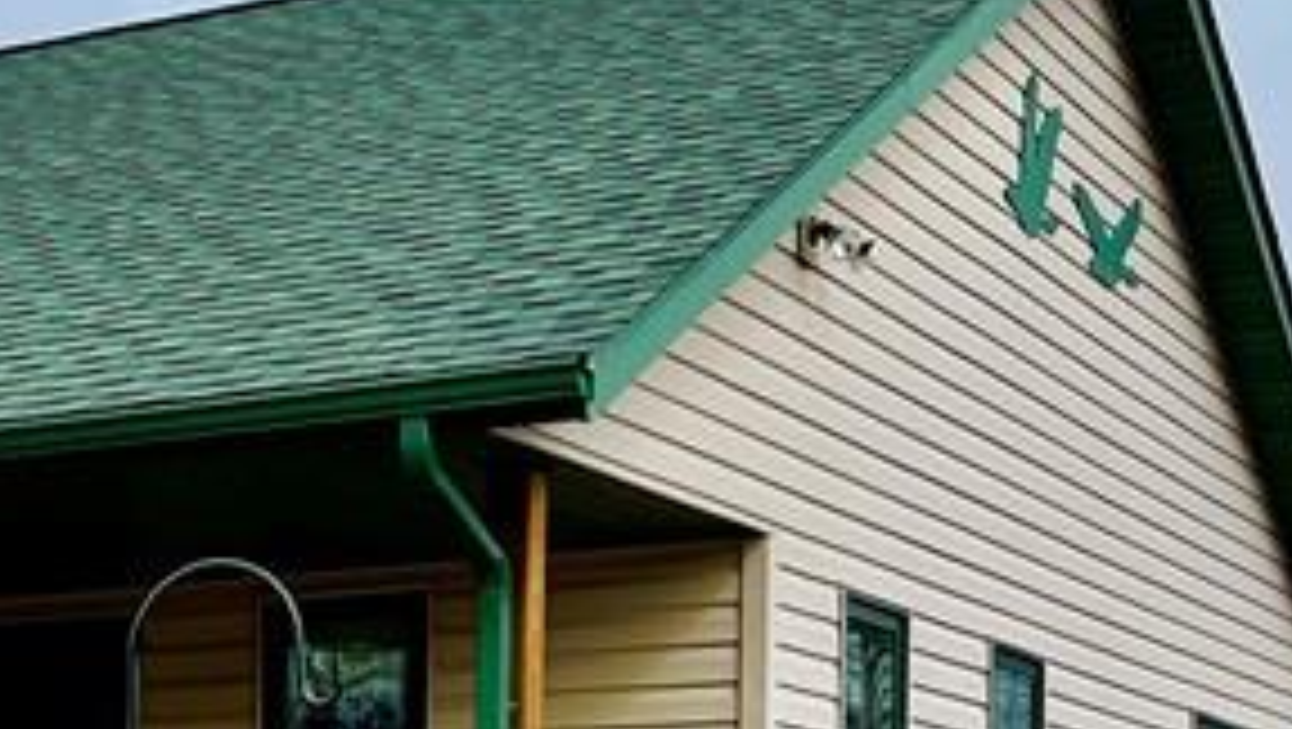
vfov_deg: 11.6
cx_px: -378
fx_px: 3463
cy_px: 1026
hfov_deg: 19.5
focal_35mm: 101
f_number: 1.6
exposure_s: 1/5128
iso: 32
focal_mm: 5.1
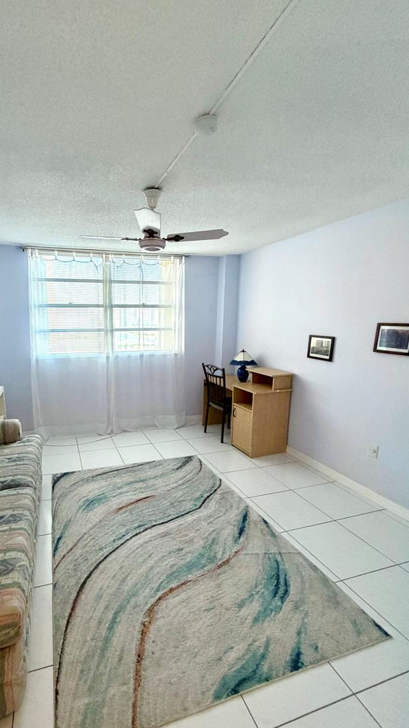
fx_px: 309
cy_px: 372
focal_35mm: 16
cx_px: 138
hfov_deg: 65.4
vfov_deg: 99.4
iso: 320
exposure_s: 1/60
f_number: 2.2
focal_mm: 2.22
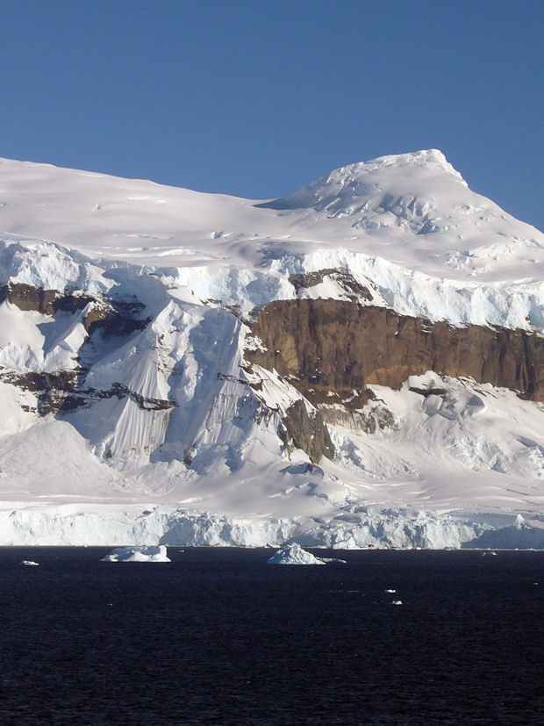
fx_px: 2976
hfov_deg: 10.4
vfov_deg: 13.9
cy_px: 363
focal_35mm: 142
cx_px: 272
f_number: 11
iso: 80
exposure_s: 1/250
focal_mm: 16.8
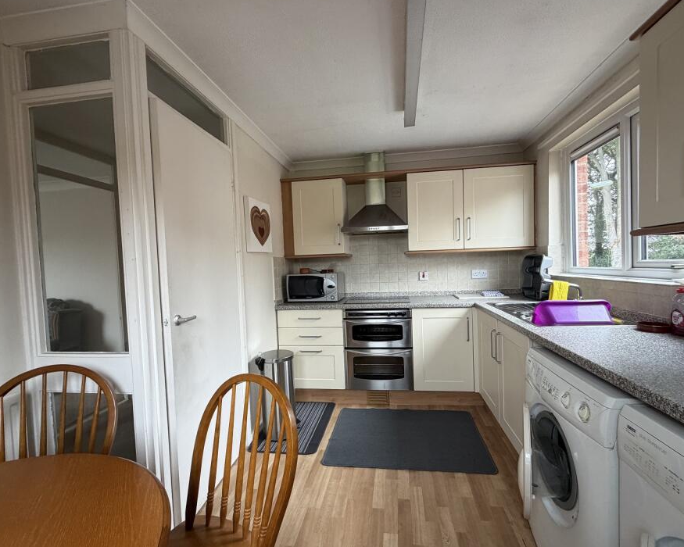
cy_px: 277
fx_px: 324
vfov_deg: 80.4
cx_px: 354
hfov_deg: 93.1
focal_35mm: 16
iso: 250
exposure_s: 1/121
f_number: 2.2
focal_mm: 2.22
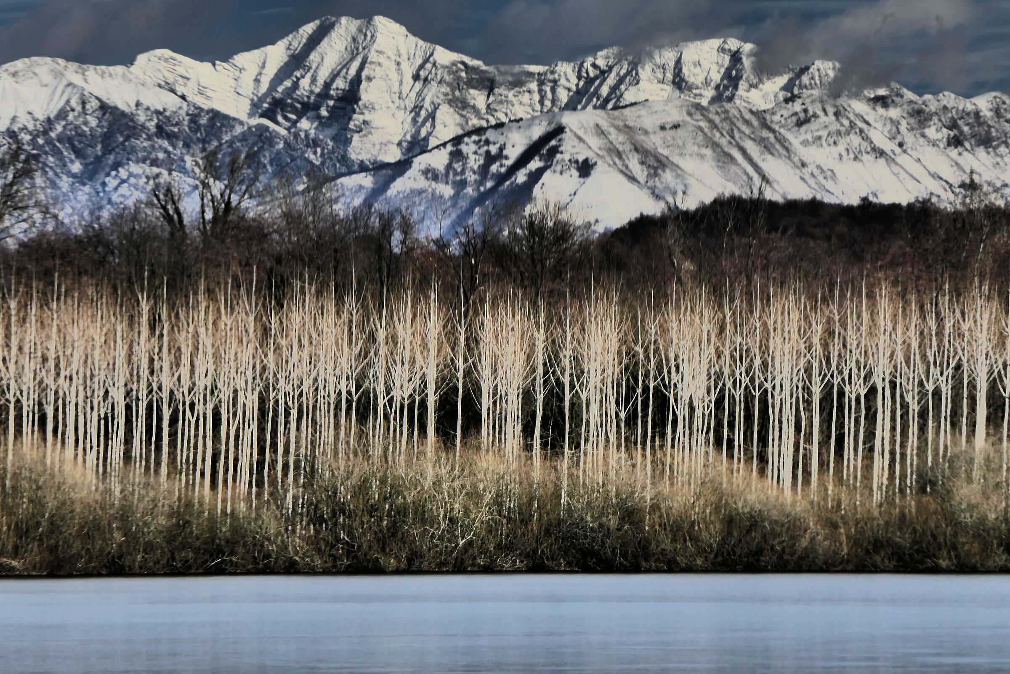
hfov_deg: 6.4
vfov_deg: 4.3
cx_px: 505
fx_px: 8977
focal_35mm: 320
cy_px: 337
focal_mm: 117.4
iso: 125
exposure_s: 1/800
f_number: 4.5
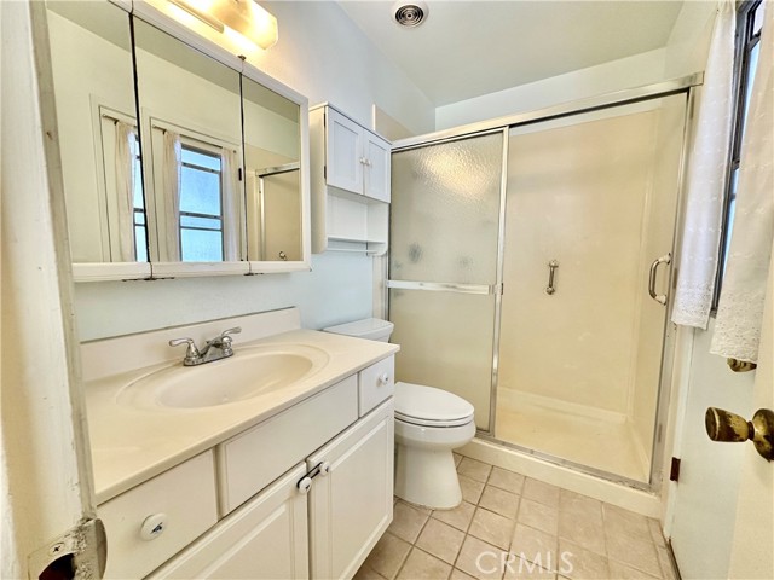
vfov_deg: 85.7
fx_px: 313
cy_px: 290
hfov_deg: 102.1
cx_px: 387
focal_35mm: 14
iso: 200
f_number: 2.2
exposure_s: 1/120
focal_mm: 2.22
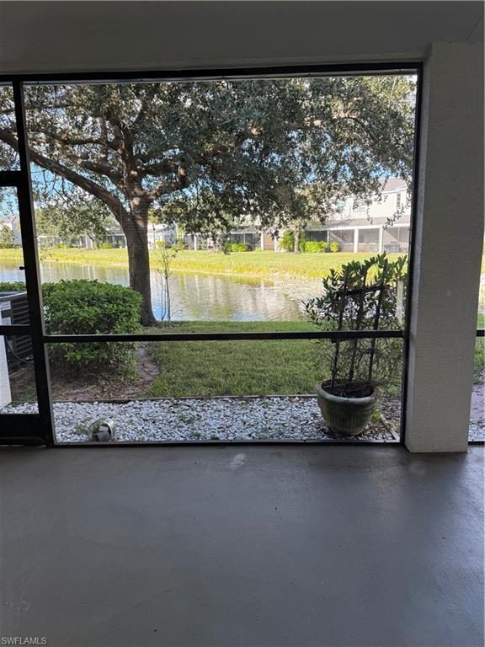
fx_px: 448
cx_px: 242
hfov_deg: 56.8
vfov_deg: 71.6
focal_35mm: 24
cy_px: 324
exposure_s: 1/368
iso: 100
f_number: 1.78
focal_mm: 6.76
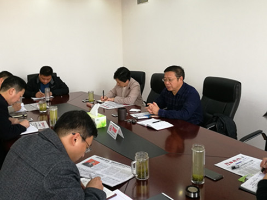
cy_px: 82
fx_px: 277
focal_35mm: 36
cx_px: 117
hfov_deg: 51.3
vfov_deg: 39.5
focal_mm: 4.5
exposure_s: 1/50
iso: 160
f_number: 2.2
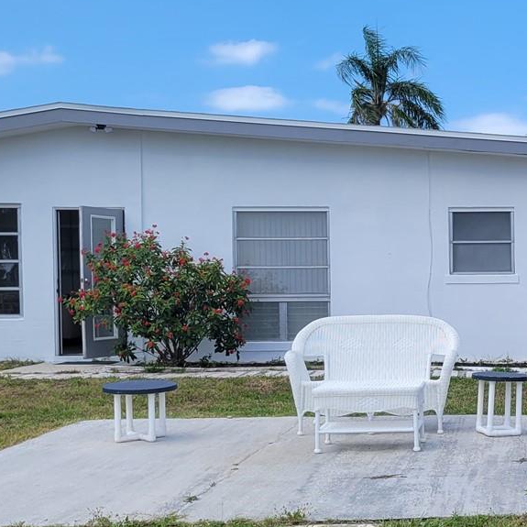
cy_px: 332
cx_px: 576
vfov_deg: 26.8
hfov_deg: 25.0
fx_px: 1102
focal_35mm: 64
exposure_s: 1/1889
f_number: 1.8
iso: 40
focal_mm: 5.4
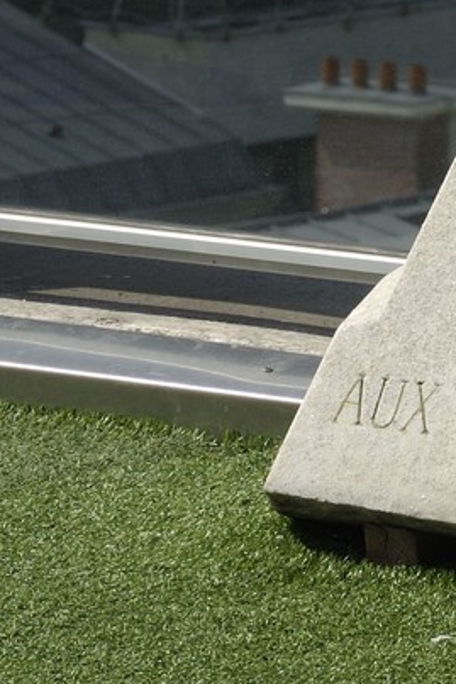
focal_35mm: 459
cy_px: -662
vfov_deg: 4.4
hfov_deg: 3.0
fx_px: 8728
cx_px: 873
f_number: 13
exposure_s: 1/250
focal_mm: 116
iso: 200
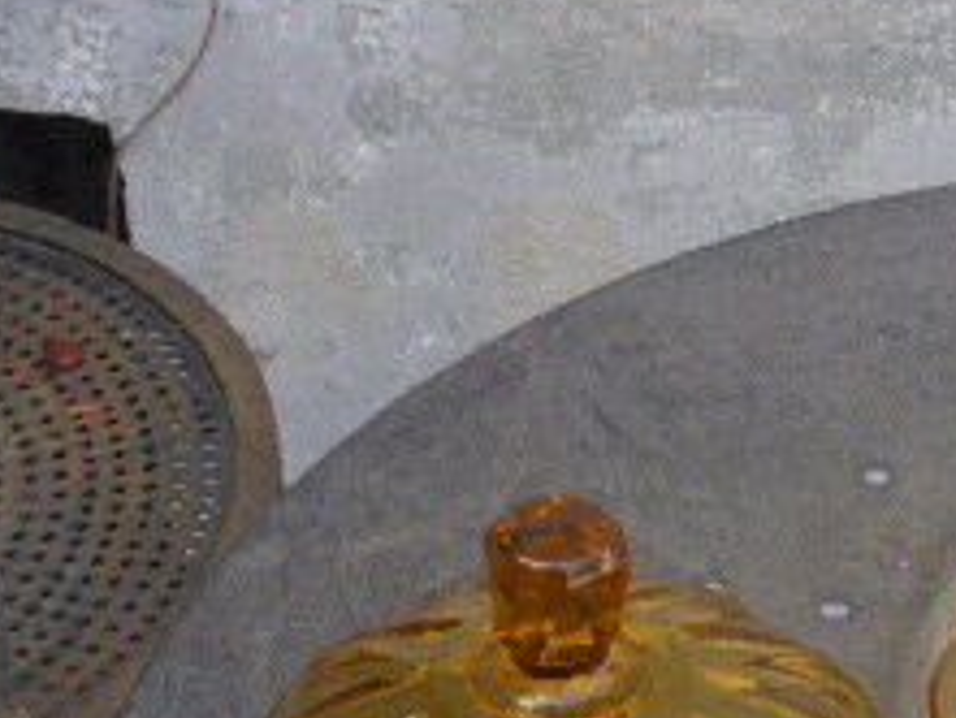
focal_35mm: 133
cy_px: 424
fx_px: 3675
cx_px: 1190
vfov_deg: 11.2
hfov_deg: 14.3
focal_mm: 7.9
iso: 400
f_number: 4.1
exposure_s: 1/250
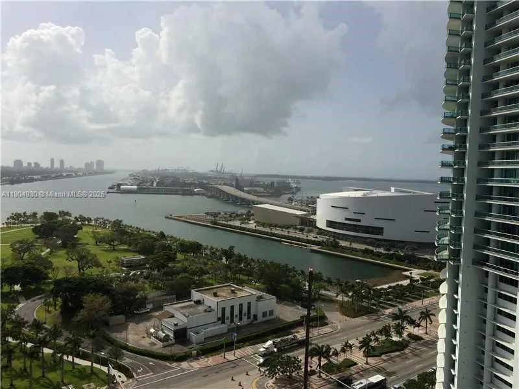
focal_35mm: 29
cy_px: 194
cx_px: 260
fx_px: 435
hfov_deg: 61.7
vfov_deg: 48.2
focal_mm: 4.15
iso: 32
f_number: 2.2
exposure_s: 1/4566
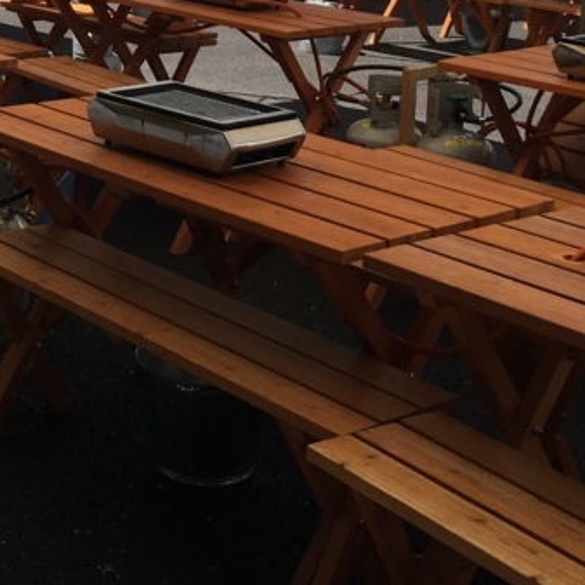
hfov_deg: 22.0
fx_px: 1491
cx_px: 135
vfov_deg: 21.1
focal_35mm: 78
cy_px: -54
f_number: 2.2
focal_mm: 4.15
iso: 25
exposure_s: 1/1374
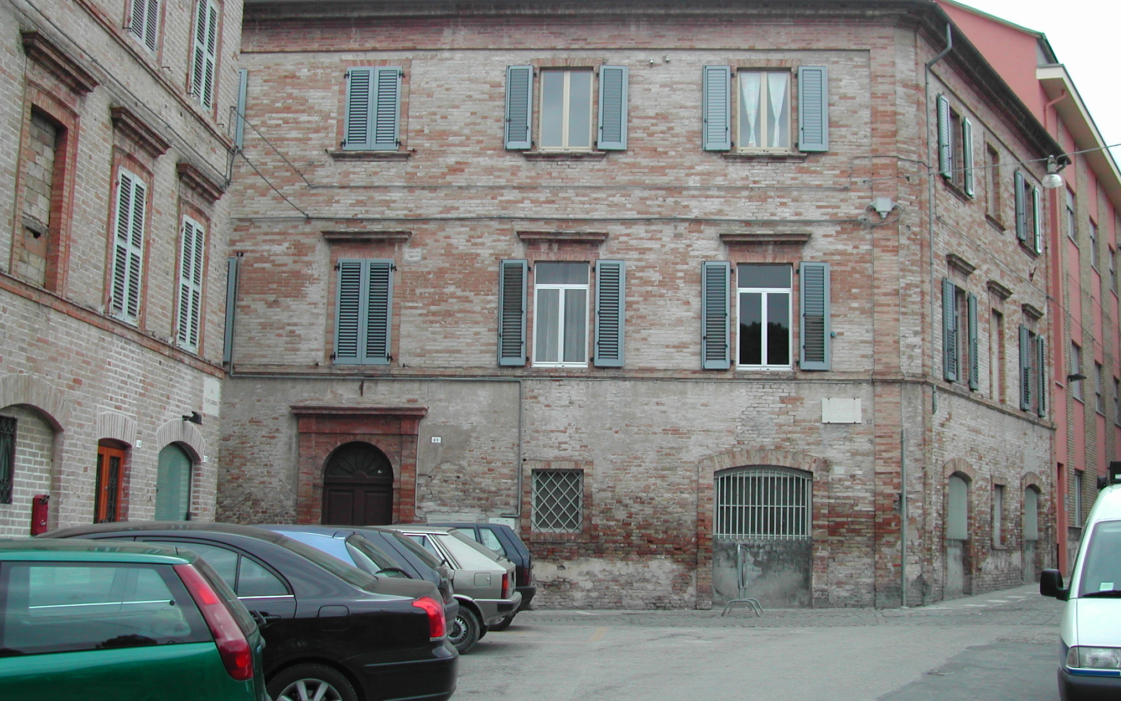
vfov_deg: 28.6
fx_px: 1375
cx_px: 566
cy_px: 321
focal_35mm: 45
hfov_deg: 44.4
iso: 100
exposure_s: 1/275
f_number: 2.9
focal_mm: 9
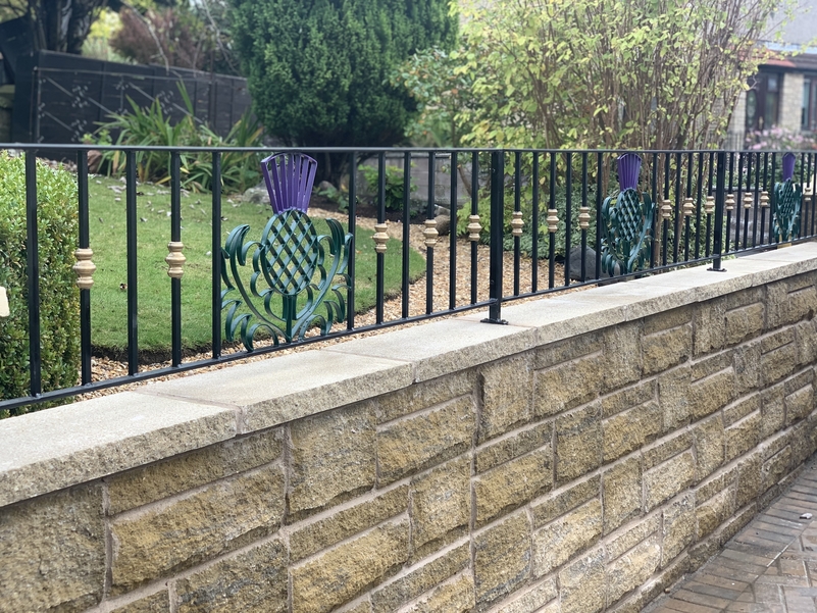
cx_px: 408
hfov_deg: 36.8
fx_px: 1227
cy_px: 306
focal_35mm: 52
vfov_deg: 28.0
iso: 16
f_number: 2.4
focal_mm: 6
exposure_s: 1/154
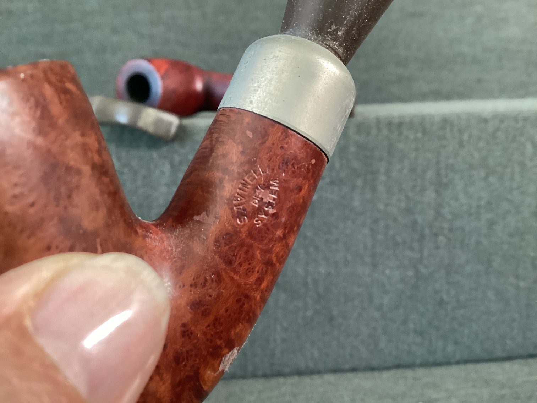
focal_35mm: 31
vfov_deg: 45.4
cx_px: 268
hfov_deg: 58.3
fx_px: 481
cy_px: 202
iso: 320
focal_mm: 3.3
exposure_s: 1/60
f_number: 2.4
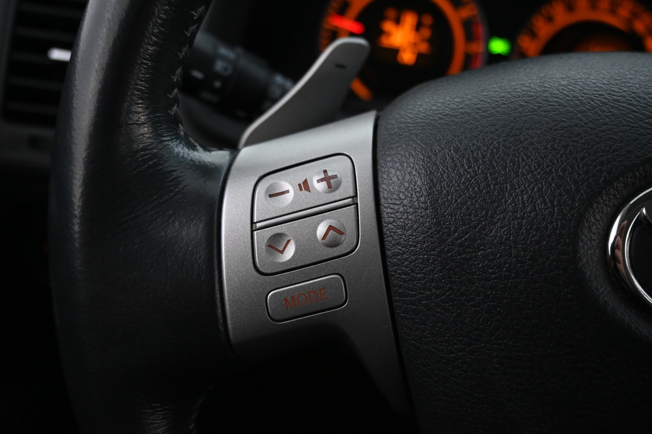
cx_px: 326
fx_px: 557
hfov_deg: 60.7
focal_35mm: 31
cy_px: 217
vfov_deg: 42.6
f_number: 3.8
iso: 2500
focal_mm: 20.5
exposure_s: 1/30
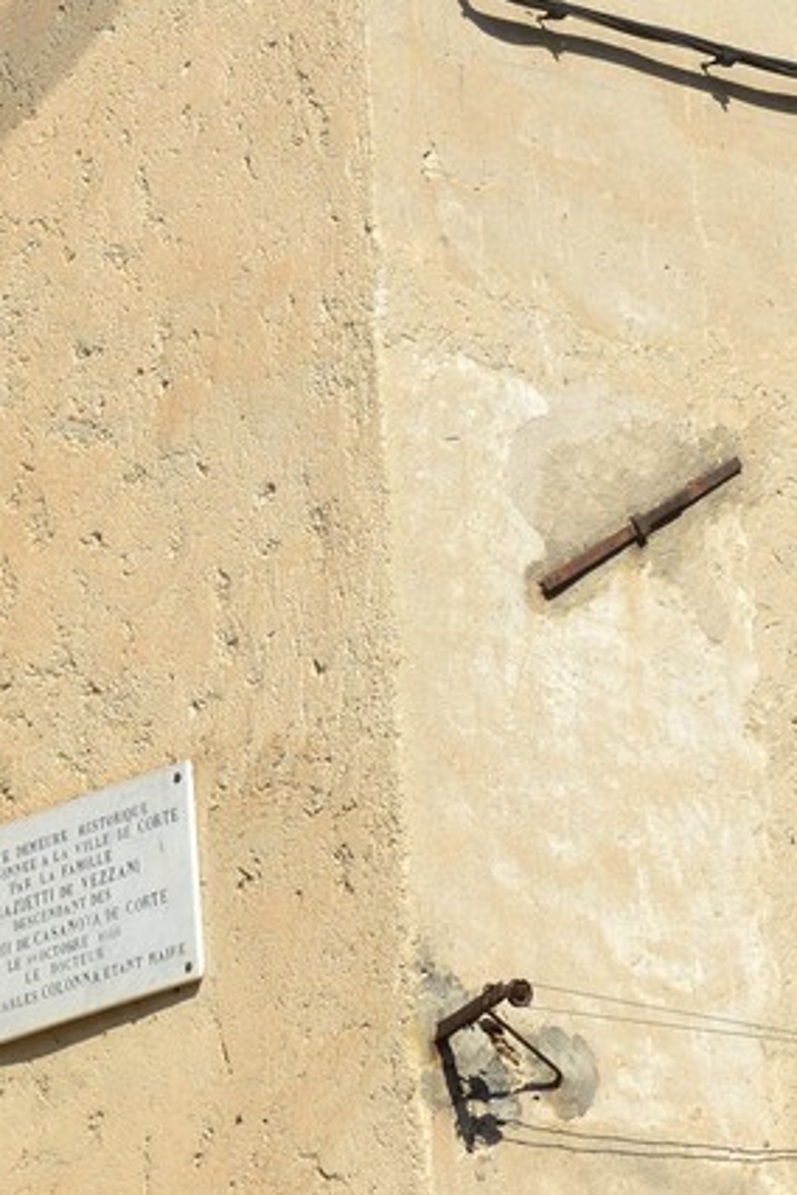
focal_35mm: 263
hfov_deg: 5.2
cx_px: -603
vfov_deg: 7.7
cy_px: -494
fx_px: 8733
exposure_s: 1/200
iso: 200
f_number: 13
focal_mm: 70
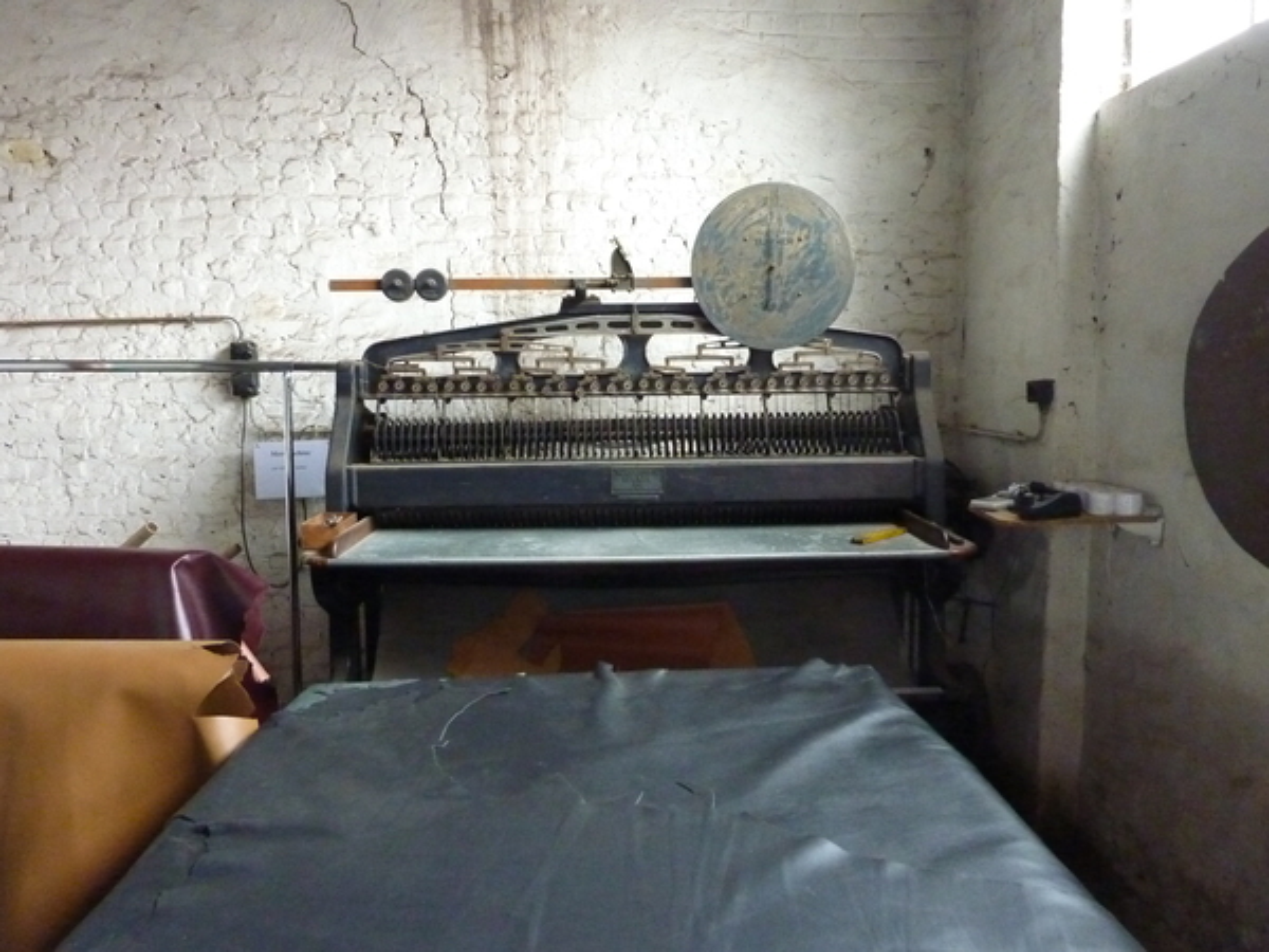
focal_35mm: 25
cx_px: 634
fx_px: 916
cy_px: 476
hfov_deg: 69.4
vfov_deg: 54.9
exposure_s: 1/50
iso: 800
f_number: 3.3
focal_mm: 4.1
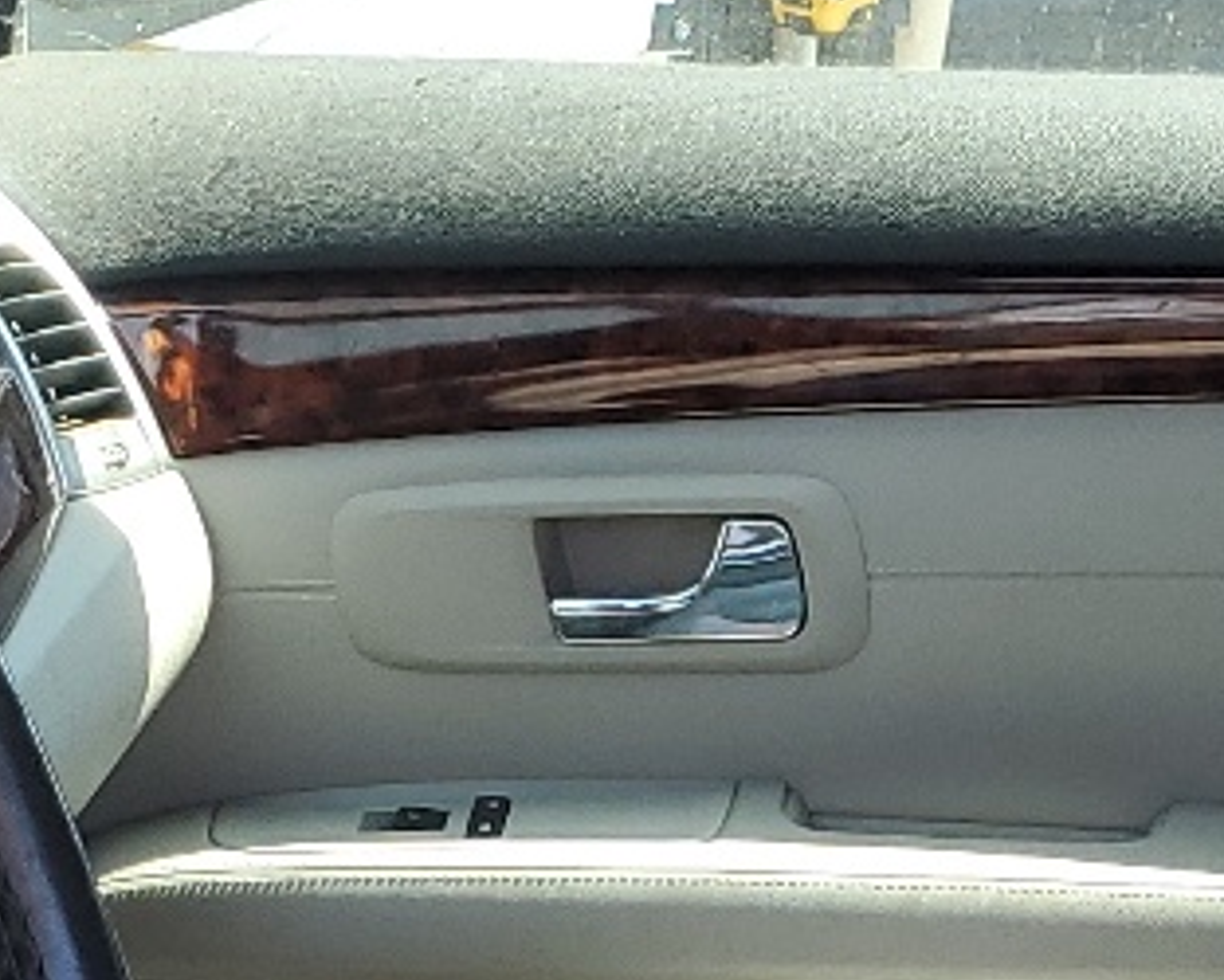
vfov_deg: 10.6
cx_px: 271
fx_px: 4712
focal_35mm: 130
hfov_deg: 14.7
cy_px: 2144
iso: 50
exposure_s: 1/256
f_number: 1.5
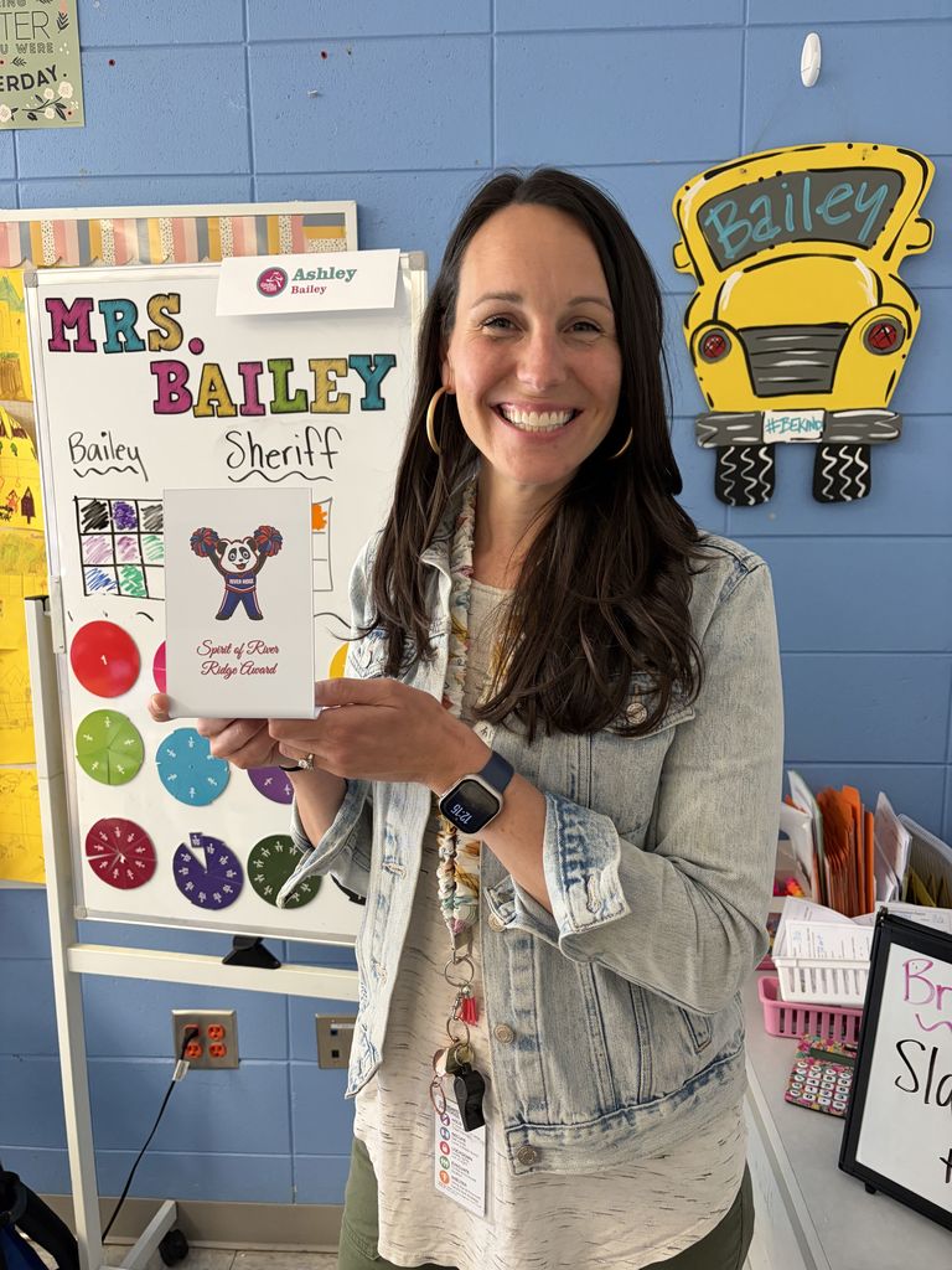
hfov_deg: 53.1
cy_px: 635
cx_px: 476
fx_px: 953
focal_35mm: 26
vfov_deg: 67.3
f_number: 1.6
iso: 250
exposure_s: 1/60
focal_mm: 5.96
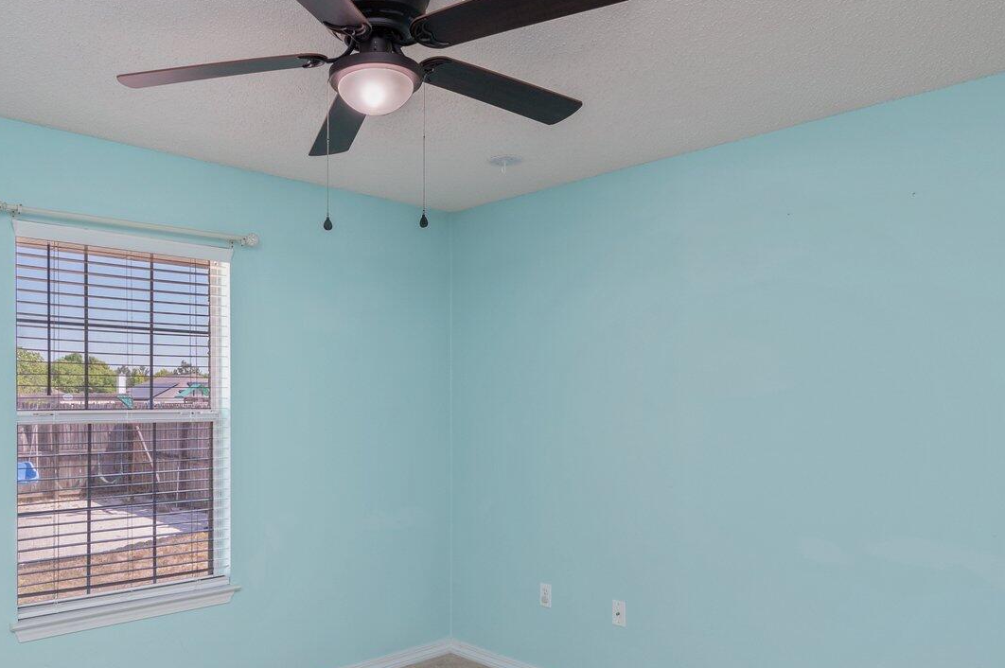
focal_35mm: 27
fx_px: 753
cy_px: 396
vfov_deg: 47.6
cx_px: 385
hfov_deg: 66.5
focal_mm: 14
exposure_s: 1/30
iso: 200
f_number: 9
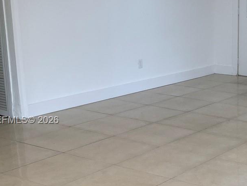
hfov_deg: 24.3
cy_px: 121
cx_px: 256
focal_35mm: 76
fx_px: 542
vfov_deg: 19.3
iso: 40
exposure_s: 1/120
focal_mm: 3
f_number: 1.8
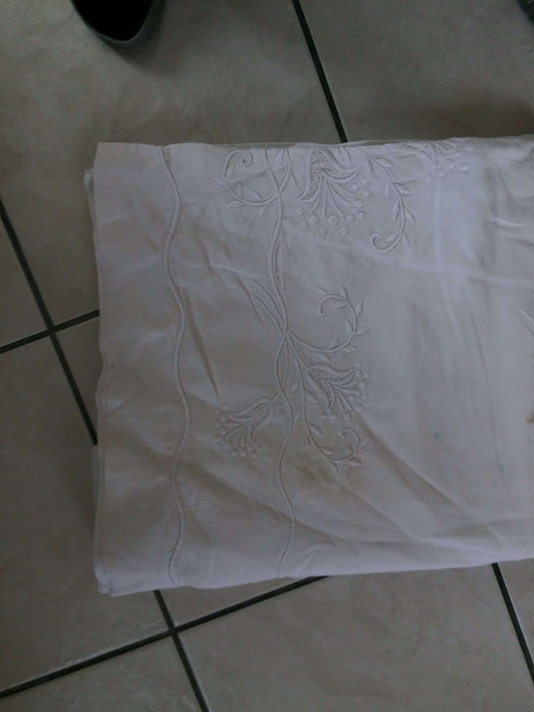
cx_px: 267
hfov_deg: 48.2
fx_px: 596
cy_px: 356
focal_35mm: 29
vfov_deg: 61.7
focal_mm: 4.15
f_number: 2.2
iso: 64
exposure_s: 1/100
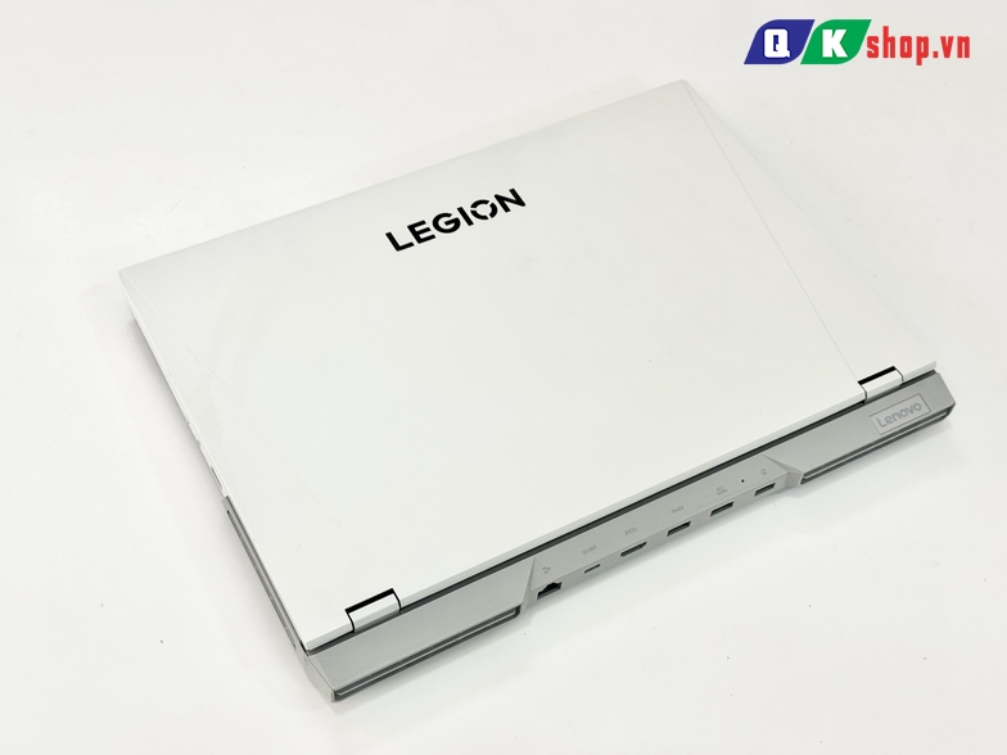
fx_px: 1425
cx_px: 498
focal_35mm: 49
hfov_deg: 38.9
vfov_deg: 29.7
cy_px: 383
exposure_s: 1/213
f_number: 1.78
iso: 64
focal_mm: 6.76
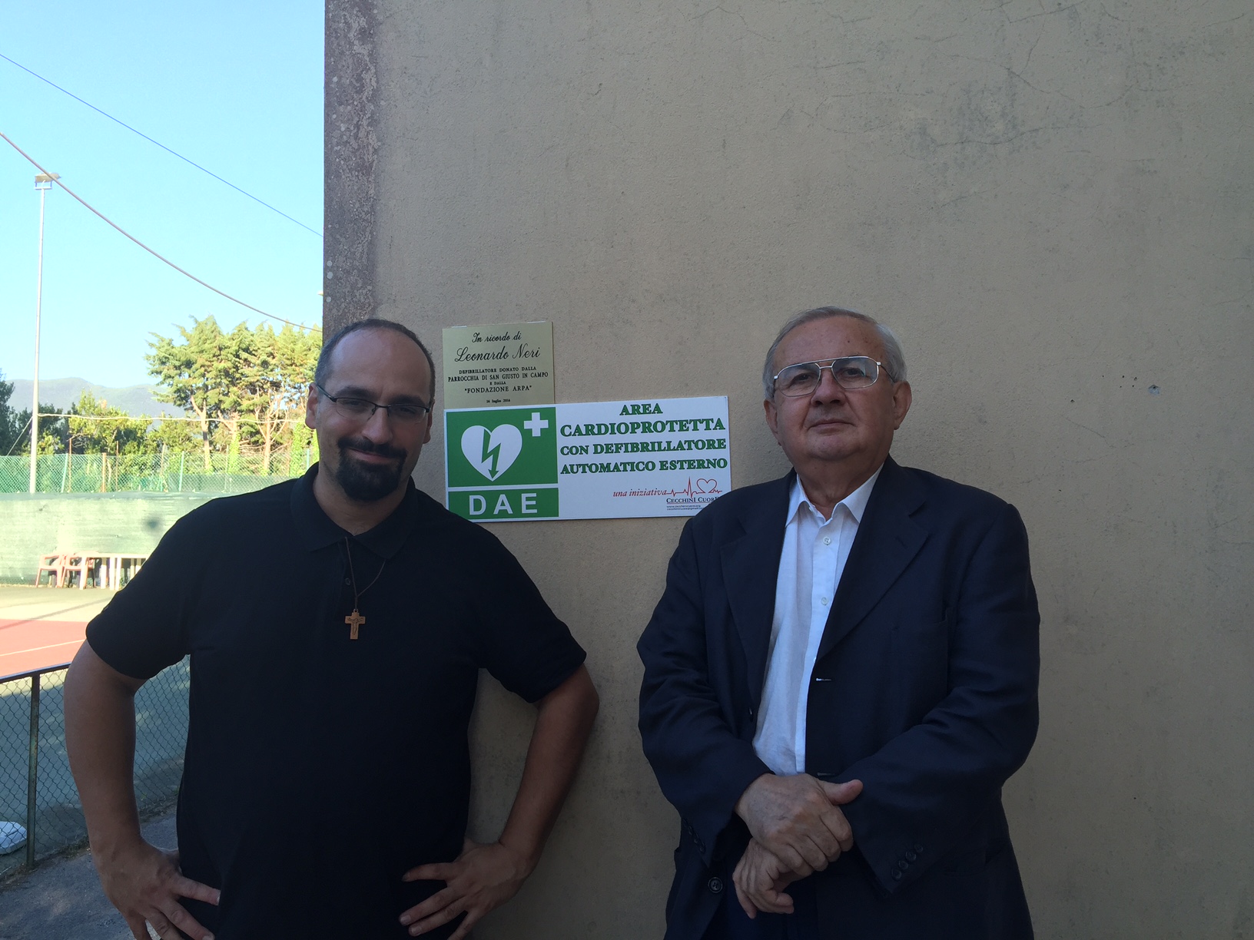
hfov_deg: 61.7
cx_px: 627
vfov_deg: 48.2
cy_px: 470
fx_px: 1051
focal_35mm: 29
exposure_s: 1/233
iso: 32
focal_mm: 4.15
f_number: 2.2
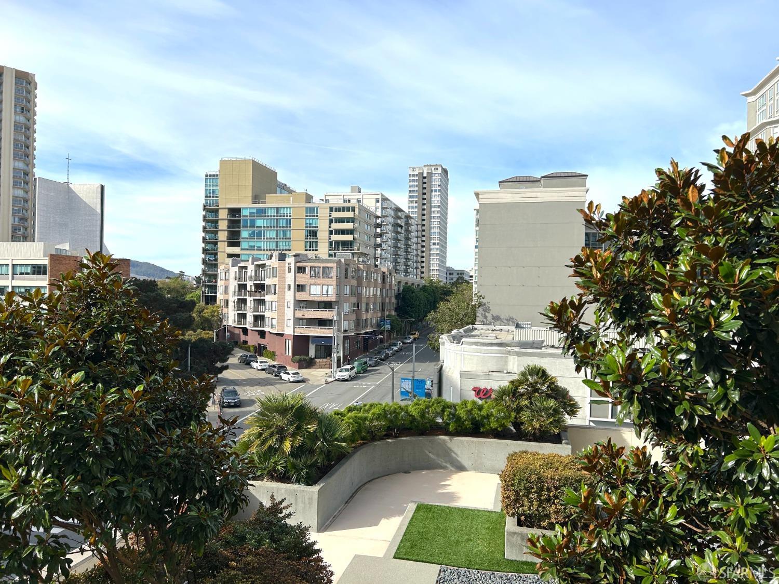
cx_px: 390
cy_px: 292
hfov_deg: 67.3
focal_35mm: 26
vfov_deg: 53.1
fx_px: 585
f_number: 1.5
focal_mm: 5.7
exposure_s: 1/4274
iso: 50
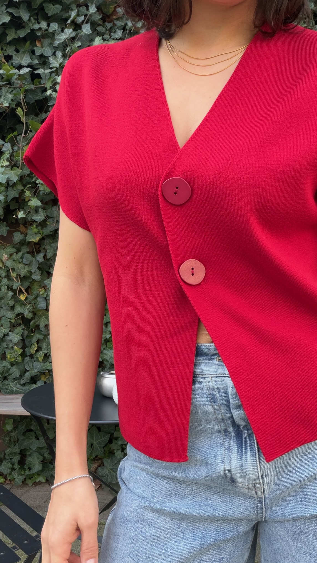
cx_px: 178
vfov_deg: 59.5
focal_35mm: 33
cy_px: 282
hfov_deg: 35.6
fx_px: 493
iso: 40
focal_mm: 2.71
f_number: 1.9
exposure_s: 1/121
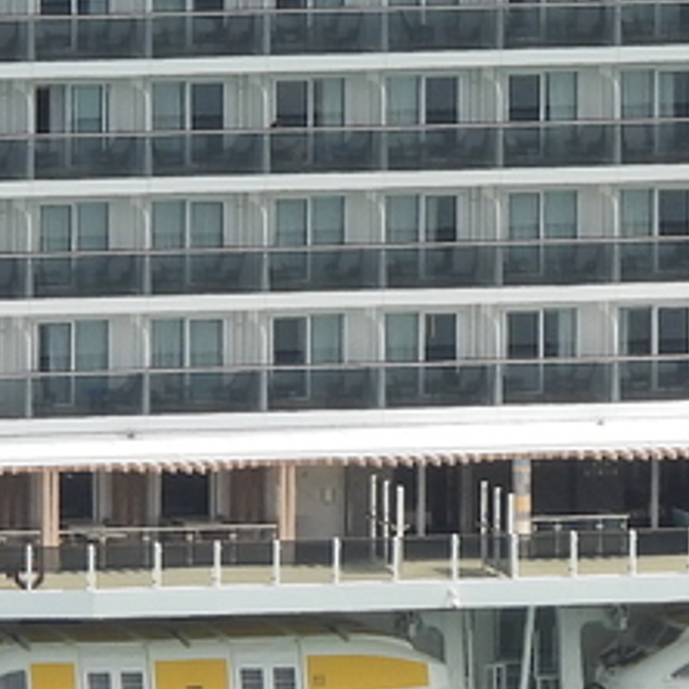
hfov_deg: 1.1
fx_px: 34431
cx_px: 236
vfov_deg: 1.1
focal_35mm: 1529
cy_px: -189
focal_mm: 53.5
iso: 100
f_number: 5
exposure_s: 1/500
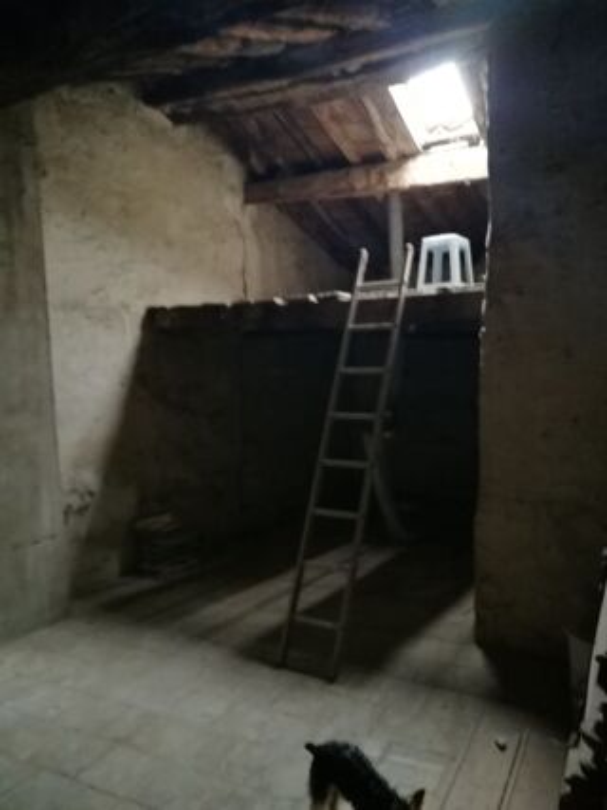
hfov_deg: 51.3
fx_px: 632
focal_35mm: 27
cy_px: 405
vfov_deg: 65.3
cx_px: 304
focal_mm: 4.5
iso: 640
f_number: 2.2
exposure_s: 1/20
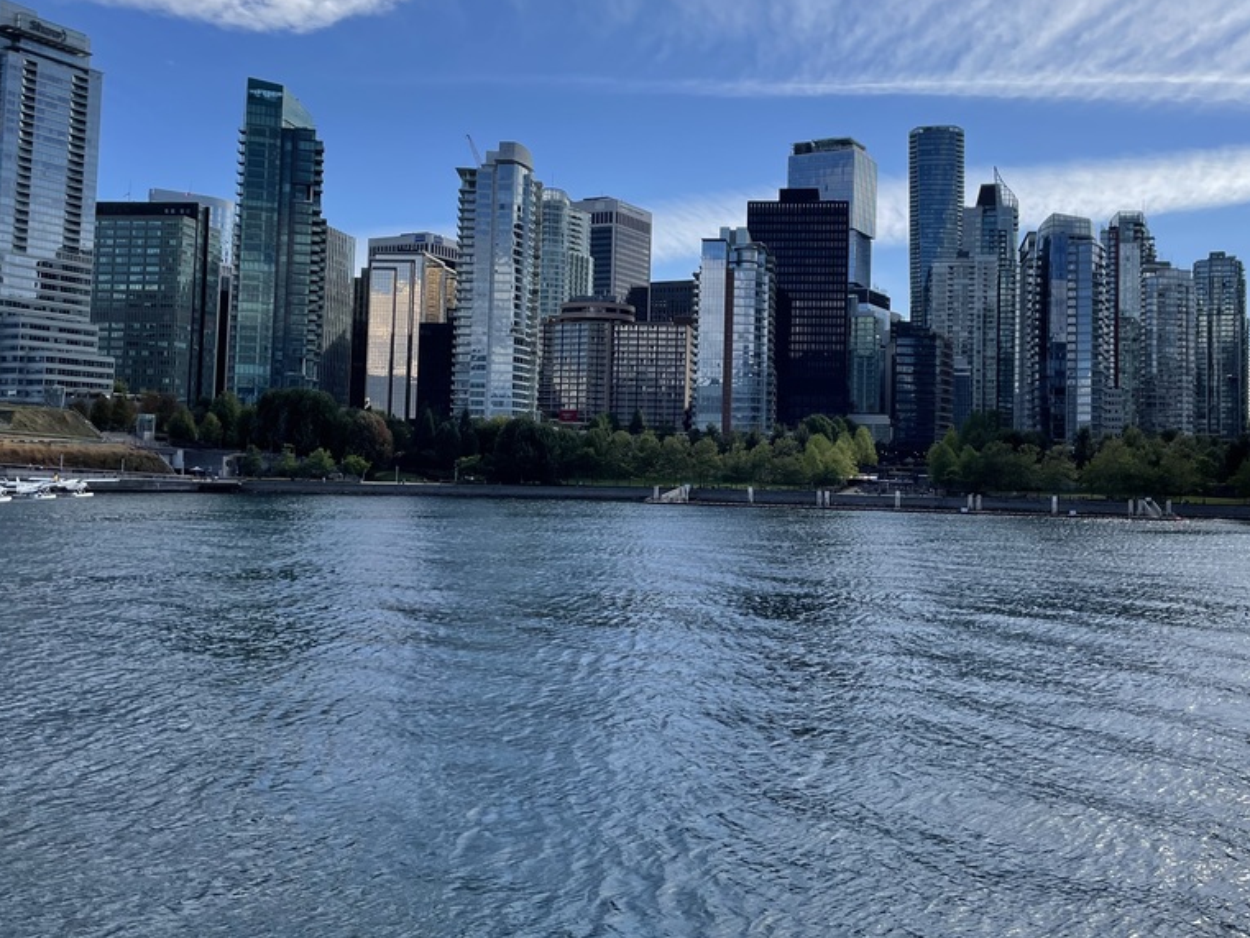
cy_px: 402
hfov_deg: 52.4
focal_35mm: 35
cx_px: 721
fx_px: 1264
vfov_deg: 40.6
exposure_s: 1/4464
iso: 32
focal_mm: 4.2
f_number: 1.6
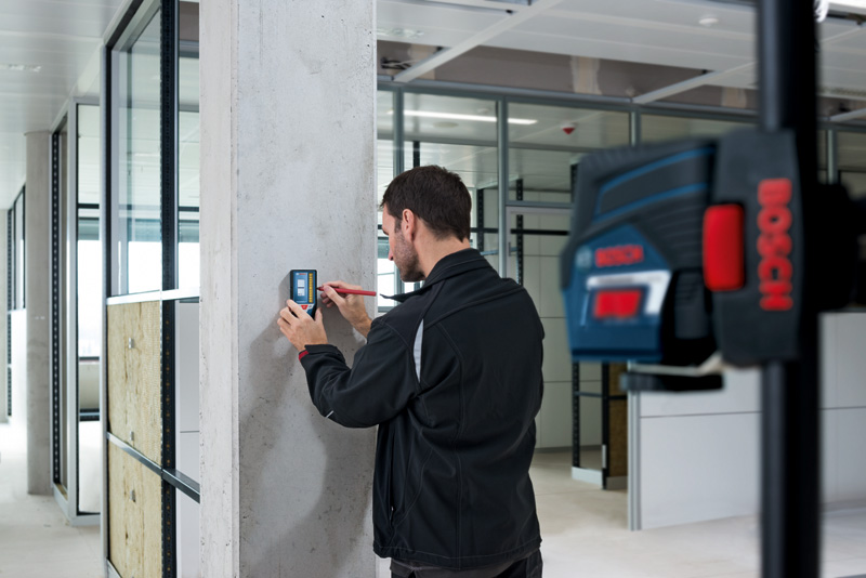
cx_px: 433
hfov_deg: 43.6
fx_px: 1083
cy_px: 289
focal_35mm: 45
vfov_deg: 29.9
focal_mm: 45
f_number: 9
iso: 500
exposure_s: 1/20
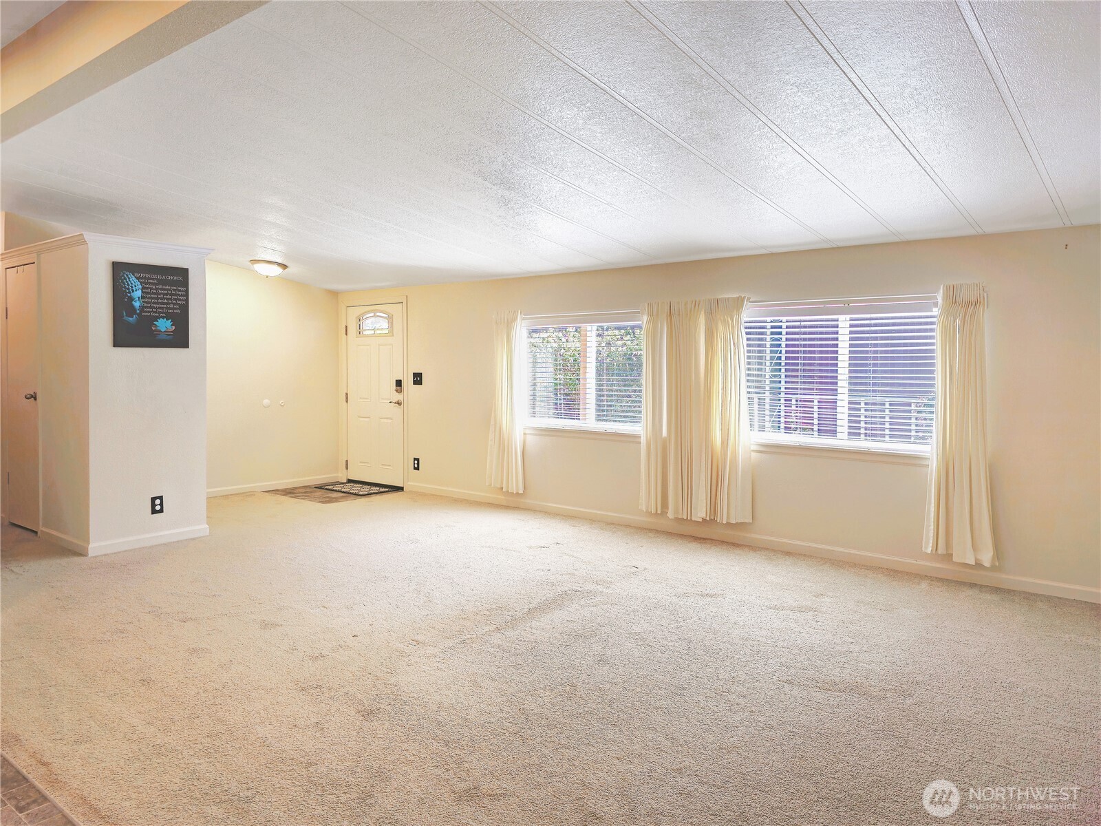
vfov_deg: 58.9
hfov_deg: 73.9
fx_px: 732
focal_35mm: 23
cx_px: 550
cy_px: 413
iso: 40
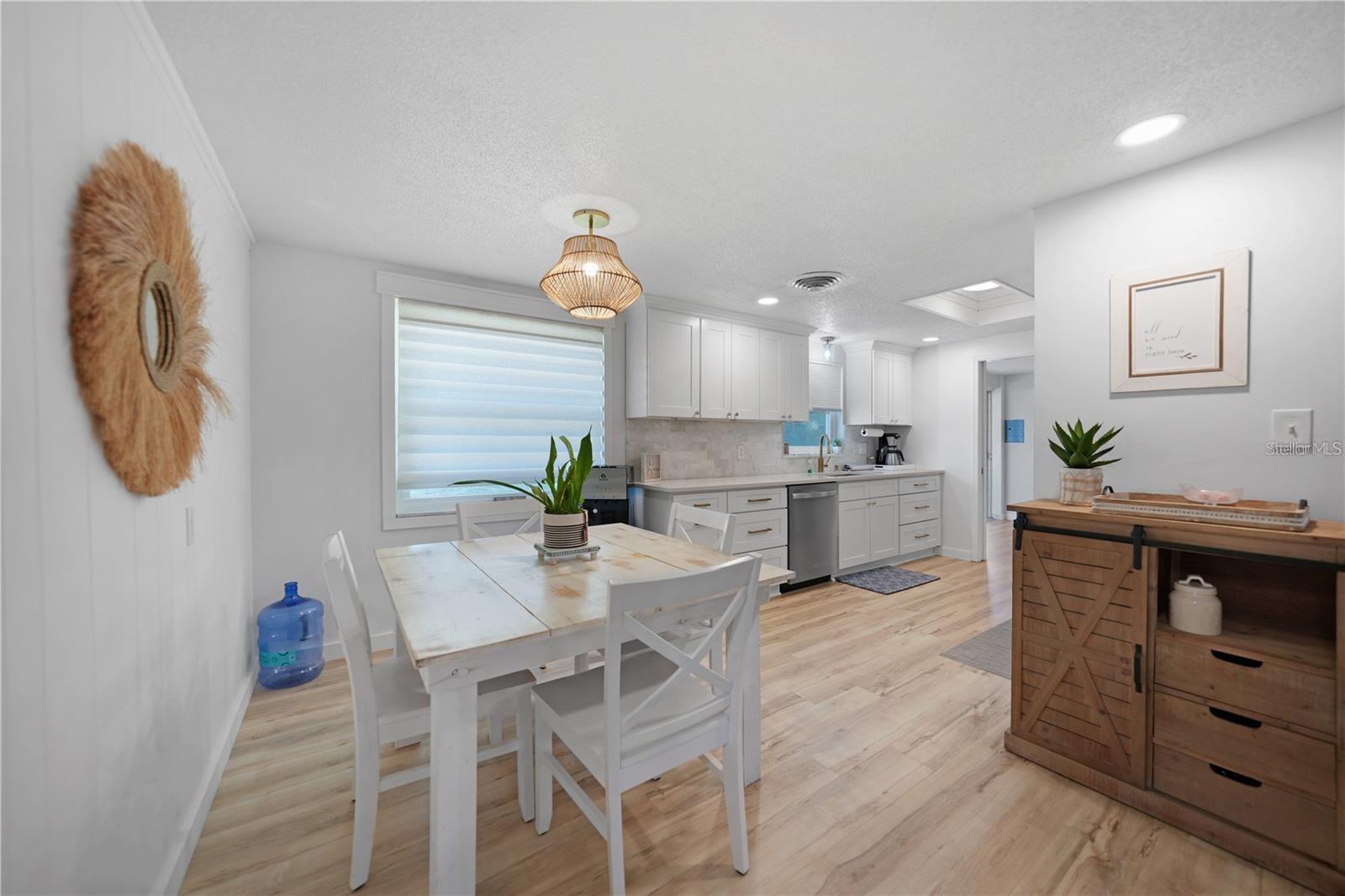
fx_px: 448
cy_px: 448
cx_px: 672
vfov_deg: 90.0
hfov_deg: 112.6
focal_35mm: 12
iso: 320
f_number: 3.2
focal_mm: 12
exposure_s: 1/30
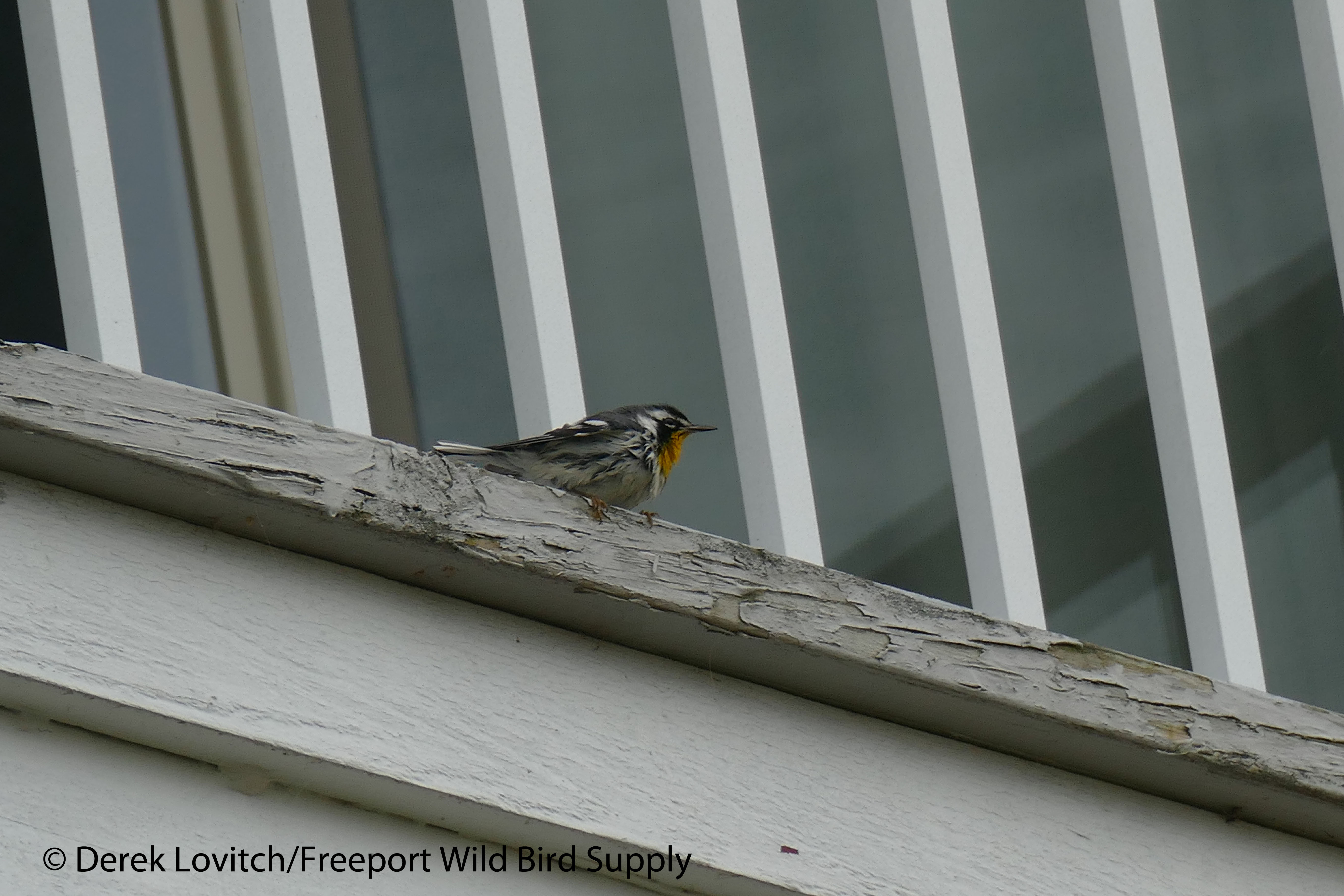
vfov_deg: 2.6
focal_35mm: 519
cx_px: 672
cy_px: 448
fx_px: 19374
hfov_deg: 4.0
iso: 125
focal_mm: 146
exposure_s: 1/160
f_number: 4
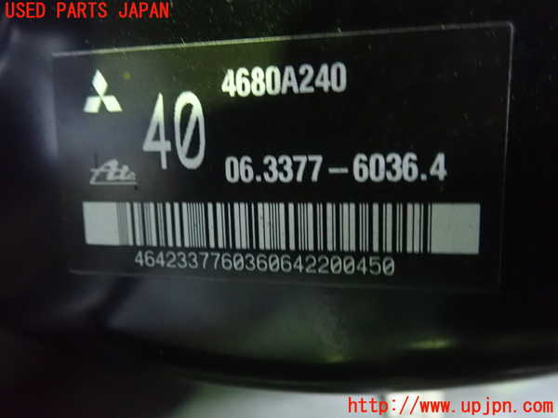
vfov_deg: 46.8
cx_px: 279
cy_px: 209
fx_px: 484
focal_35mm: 30
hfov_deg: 60.0
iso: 1600
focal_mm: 5.5
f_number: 2.3
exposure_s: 1/15
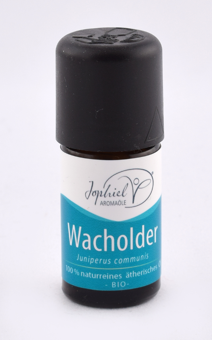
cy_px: 170
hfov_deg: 15.5
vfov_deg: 24.5
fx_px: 781
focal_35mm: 85
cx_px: 108
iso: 200
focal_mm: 55
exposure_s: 1/125
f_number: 11
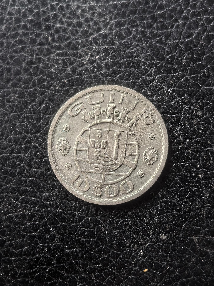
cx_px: 107
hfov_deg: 32.2
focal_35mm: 45
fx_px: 371
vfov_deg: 42.1
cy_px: 143
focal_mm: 5.75
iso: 400
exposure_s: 1/49.9
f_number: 2
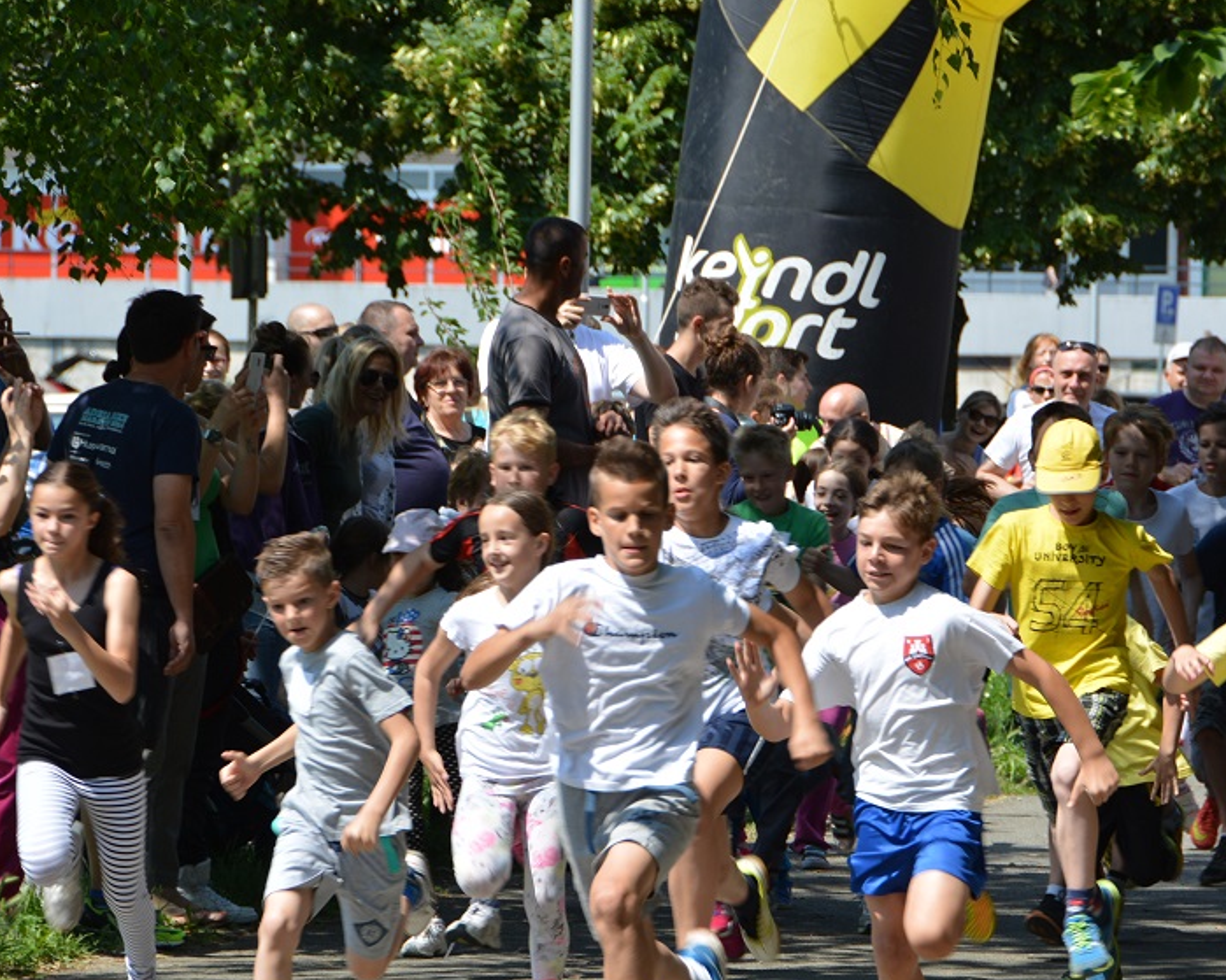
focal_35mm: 268
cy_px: 564
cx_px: 752
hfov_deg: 7.2
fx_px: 9723
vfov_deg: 5.8
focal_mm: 130
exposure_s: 1/250
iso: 125
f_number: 8
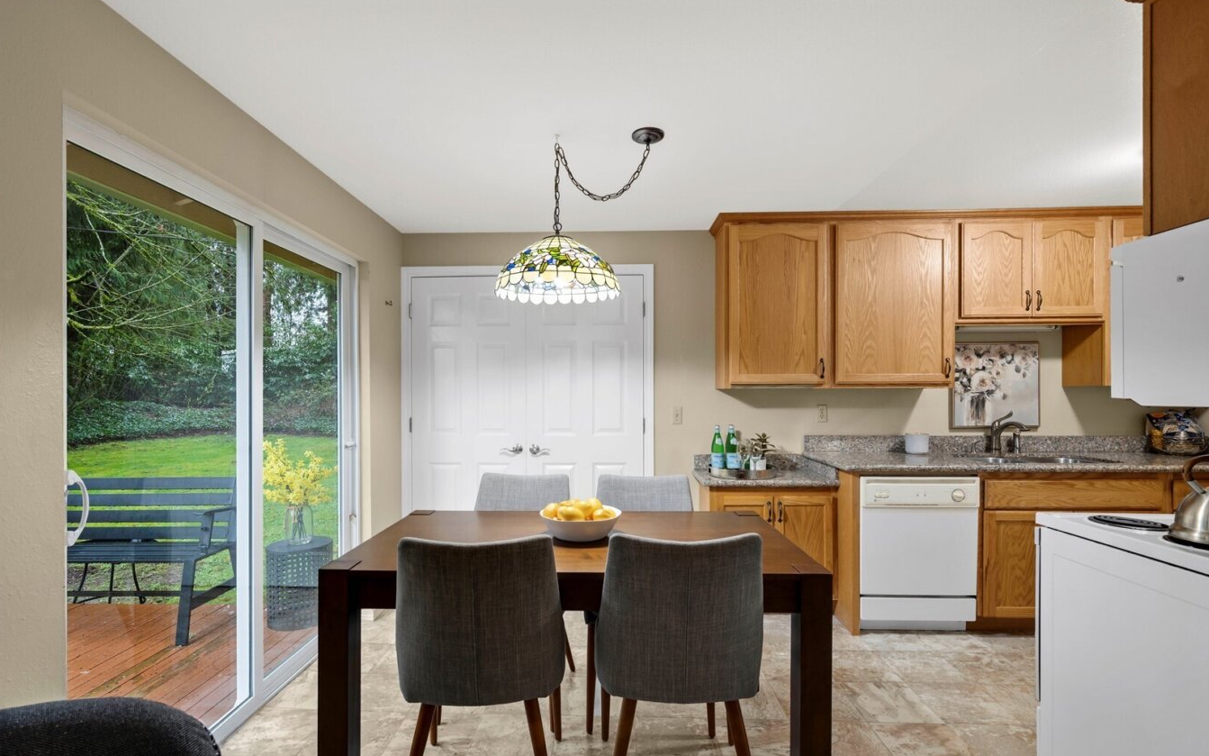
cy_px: 396
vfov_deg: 67.9
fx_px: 560
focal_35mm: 17
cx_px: 591
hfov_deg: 94.4
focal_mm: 16
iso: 200
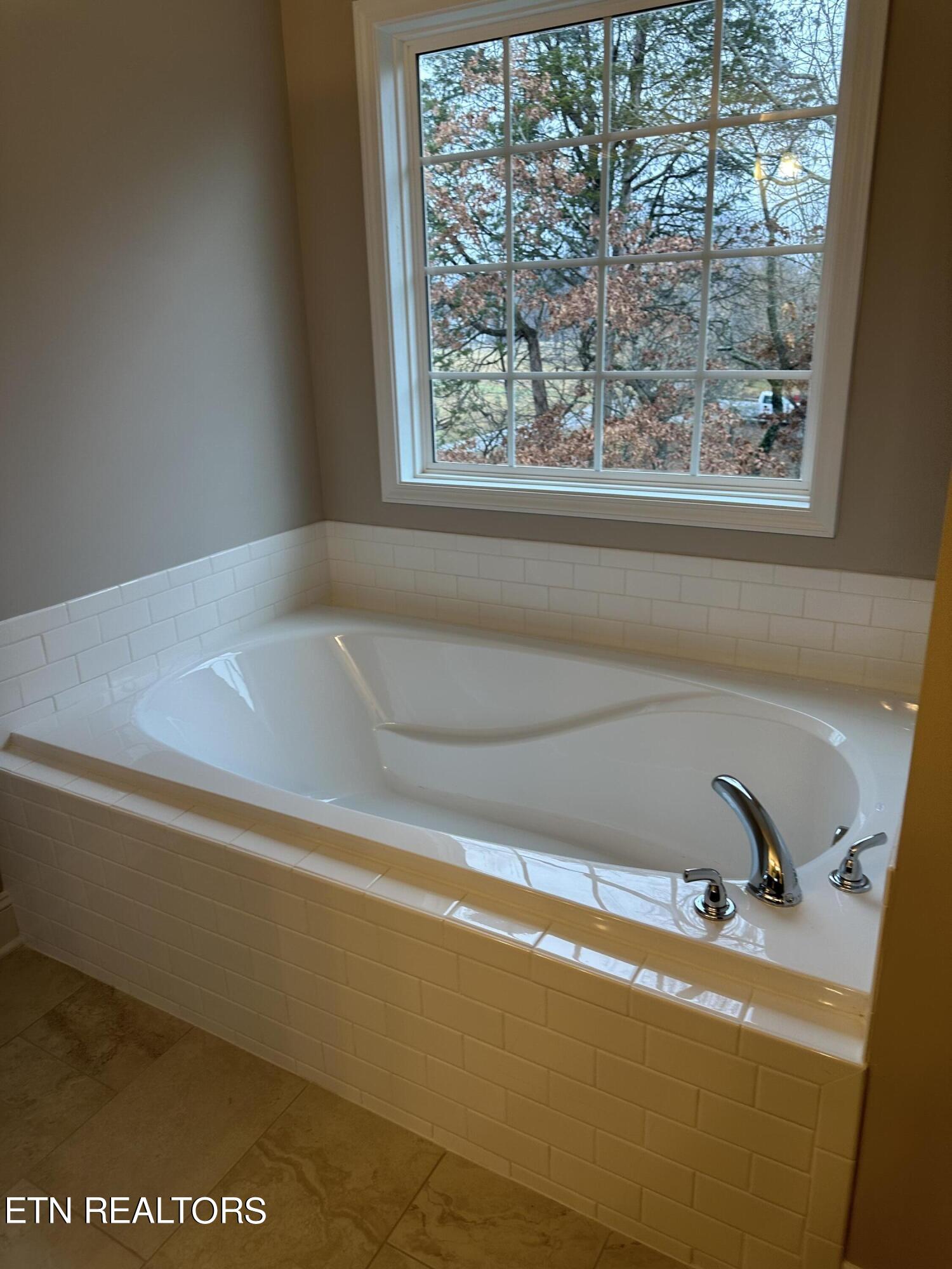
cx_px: 476
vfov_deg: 71.6
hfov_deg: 56.8
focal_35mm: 24
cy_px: 634
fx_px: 880
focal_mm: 6.86
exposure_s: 1/120
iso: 100
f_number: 1.78
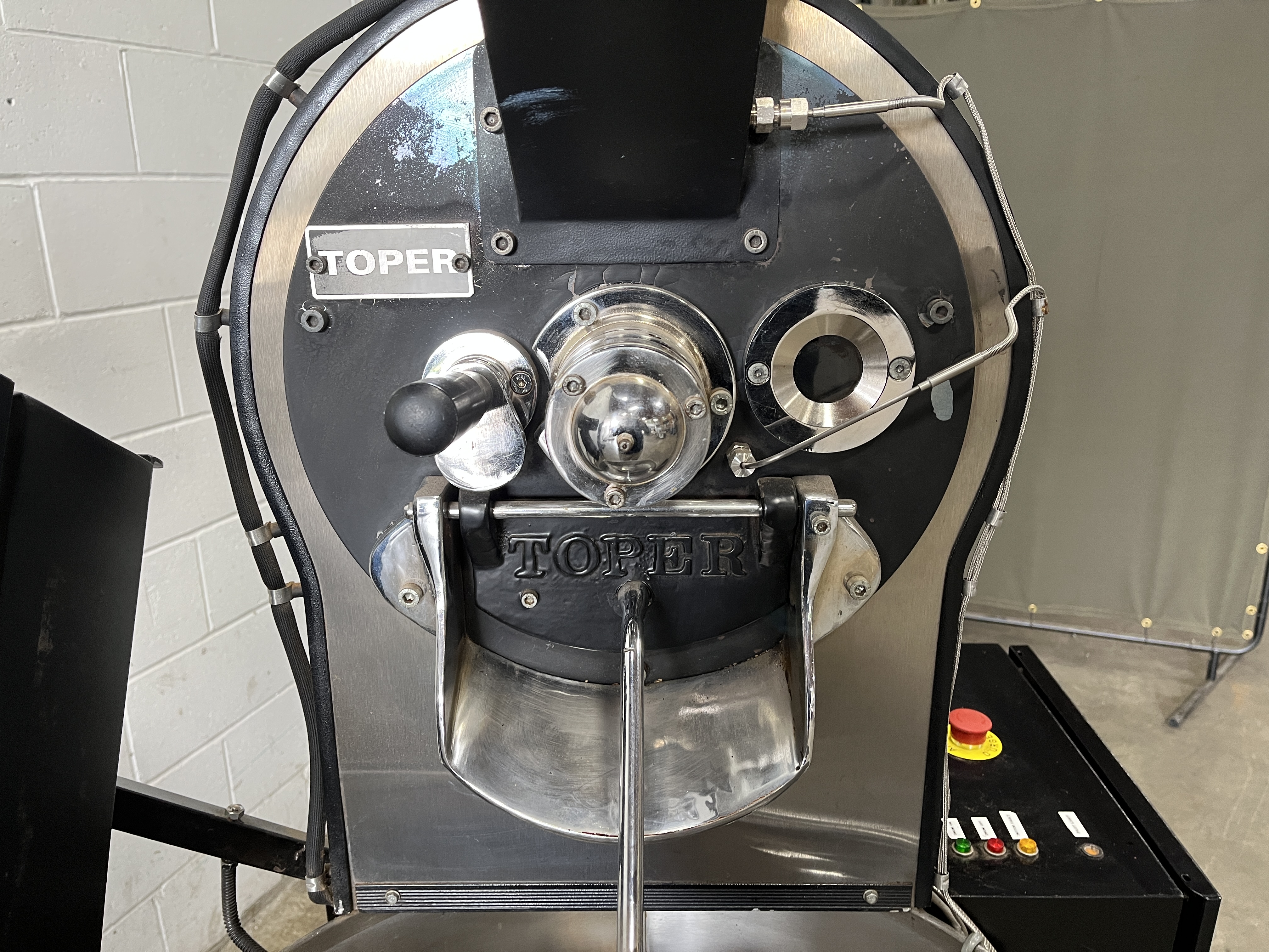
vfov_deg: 53.1
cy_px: 476
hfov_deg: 67.3
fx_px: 953
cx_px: 634
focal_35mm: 26
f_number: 1.6
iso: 160
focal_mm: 5.1
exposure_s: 1/60
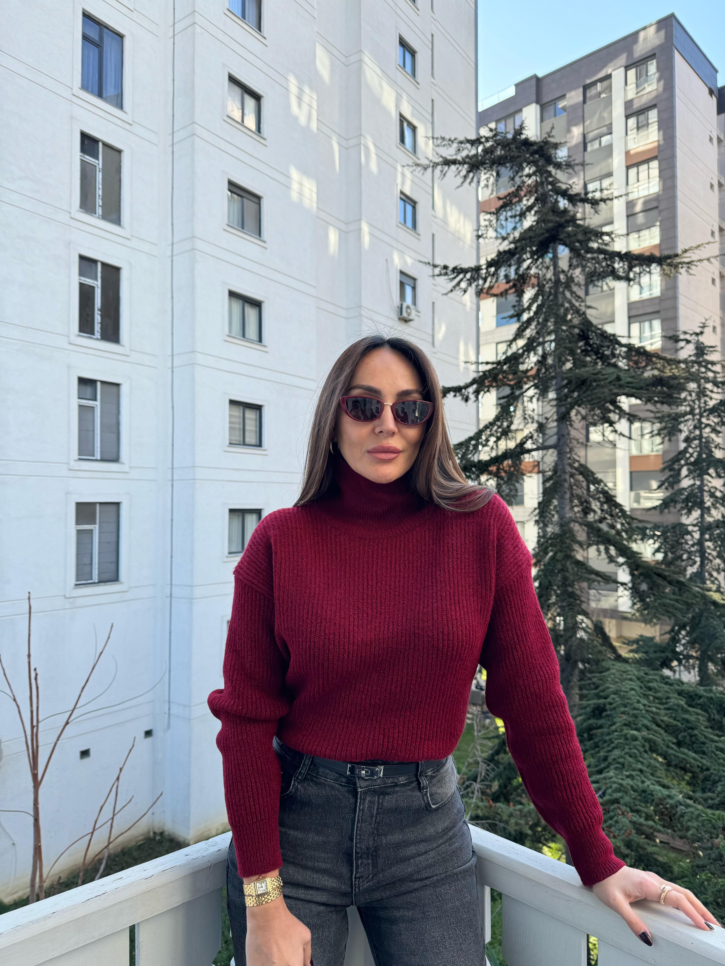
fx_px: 670
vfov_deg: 71.6
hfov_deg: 56.8
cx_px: 362
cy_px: 483
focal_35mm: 24
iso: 80
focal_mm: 6.76
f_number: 1.78
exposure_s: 1/633
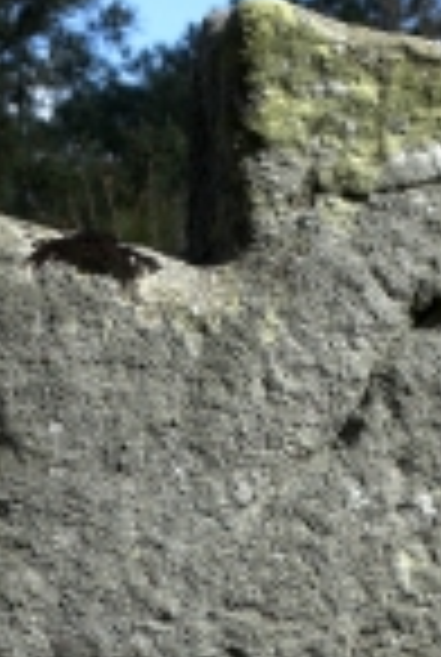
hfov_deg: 6.9
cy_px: 891
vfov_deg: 10.0
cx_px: 209
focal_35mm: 200
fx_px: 3657
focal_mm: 38
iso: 100
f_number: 11
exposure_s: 1/125
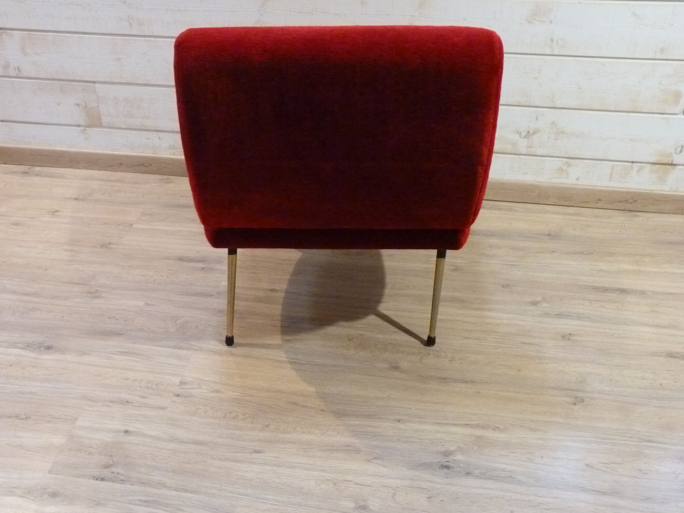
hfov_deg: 44.8
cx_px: 336
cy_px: 259
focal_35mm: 42
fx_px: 830
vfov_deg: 34.3
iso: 800
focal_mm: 7.3
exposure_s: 1/25
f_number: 3
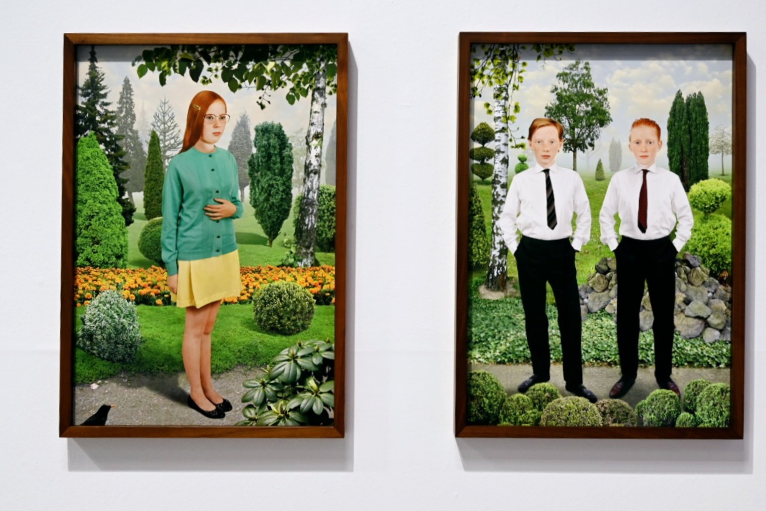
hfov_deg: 47.4
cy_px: 243
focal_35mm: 41
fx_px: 872
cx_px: 398
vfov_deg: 32.6
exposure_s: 1/100
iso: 800
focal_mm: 39
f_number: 5
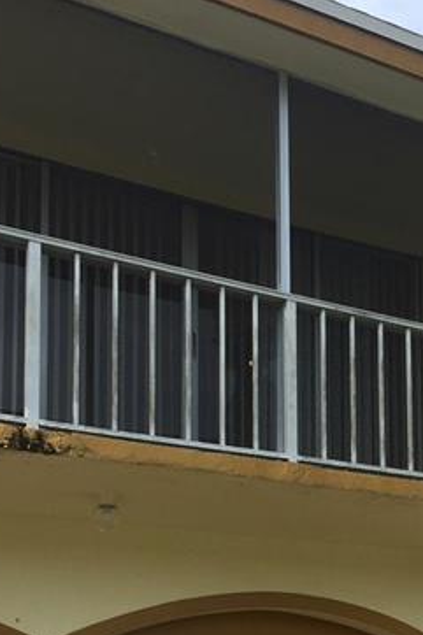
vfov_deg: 29.9
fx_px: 1129
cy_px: 588
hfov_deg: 20.7
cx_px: 395
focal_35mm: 64
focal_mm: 4.15
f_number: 2.2
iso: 32
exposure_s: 1/860
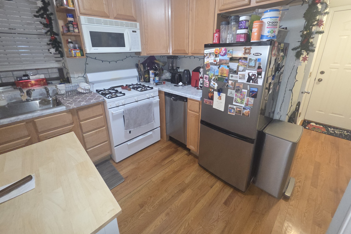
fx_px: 136
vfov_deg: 80.7
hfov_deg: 104.3
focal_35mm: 14
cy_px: 100
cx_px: 176
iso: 320
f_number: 2.2
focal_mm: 2.2
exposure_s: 1/40
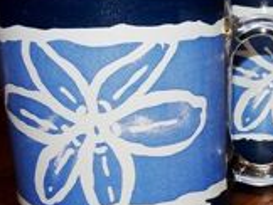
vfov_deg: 20.8
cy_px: 116
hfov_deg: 25.8
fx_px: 561
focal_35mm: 71
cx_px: 283
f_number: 3.5
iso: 80
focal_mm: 4.1
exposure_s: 1/30
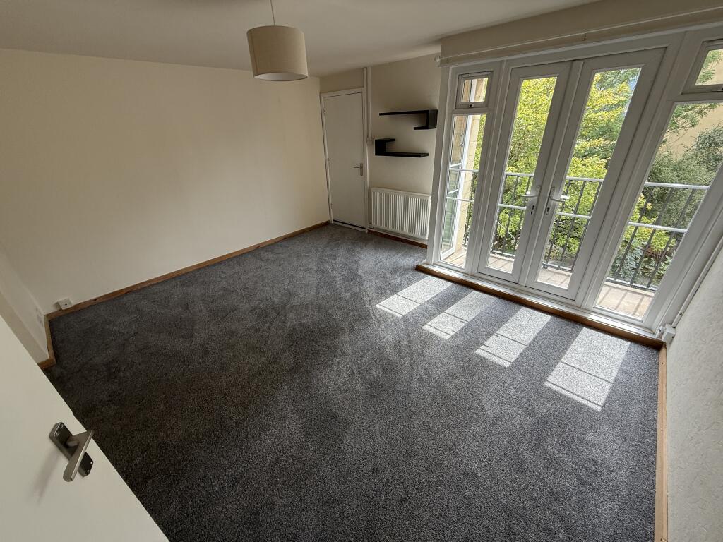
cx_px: 362
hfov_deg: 102.1
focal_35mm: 14
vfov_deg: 85.7
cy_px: 271
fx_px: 292
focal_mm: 2.22
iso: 64
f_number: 2.2
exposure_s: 1/186
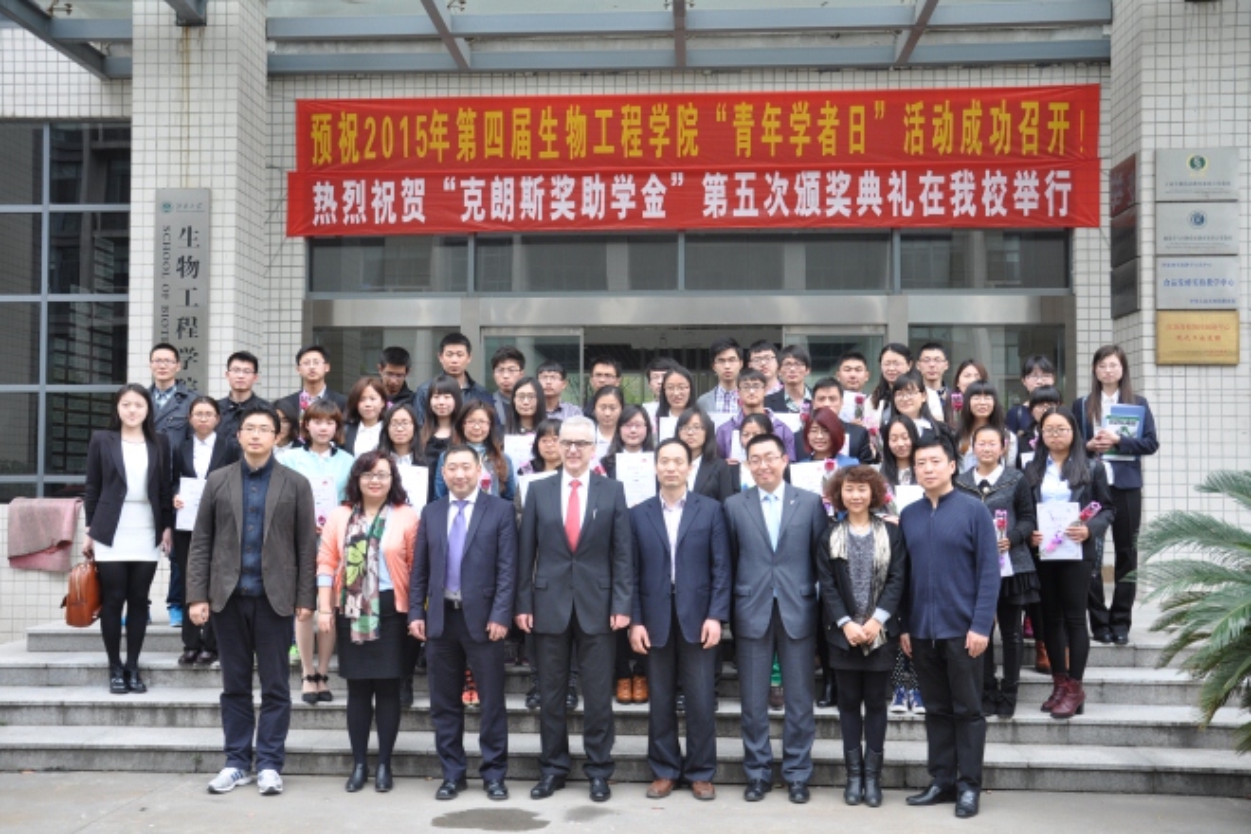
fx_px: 1251
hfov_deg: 53.1
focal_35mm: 36
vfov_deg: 36.9
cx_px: 626
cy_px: 417
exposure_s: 1/40
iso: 200
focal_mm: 24
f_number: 6.3
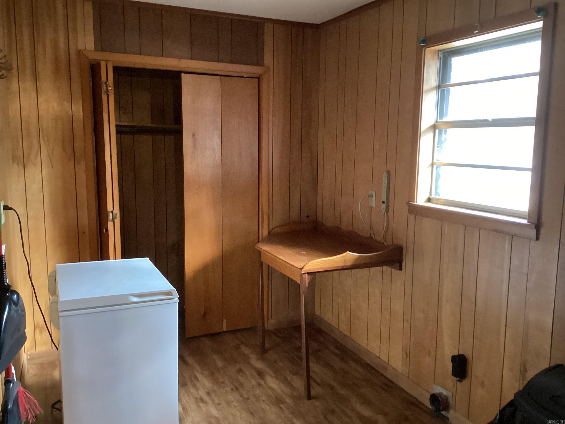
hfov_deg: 58.4
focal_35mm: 31
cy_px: 212
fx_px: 506
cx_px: 282
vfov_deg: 45.4
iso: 640
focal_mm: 3.3
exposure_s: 1/24
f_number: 2.4
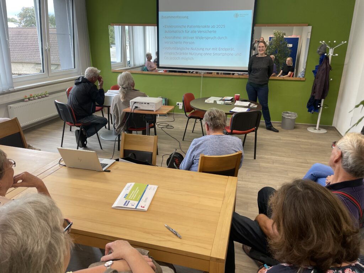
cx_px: 182
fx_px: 273
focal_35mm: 26
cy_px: 136
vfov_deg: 53.1
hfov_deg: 67.3
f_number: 1.6
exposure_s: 1/120
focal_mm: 4.2
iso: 64
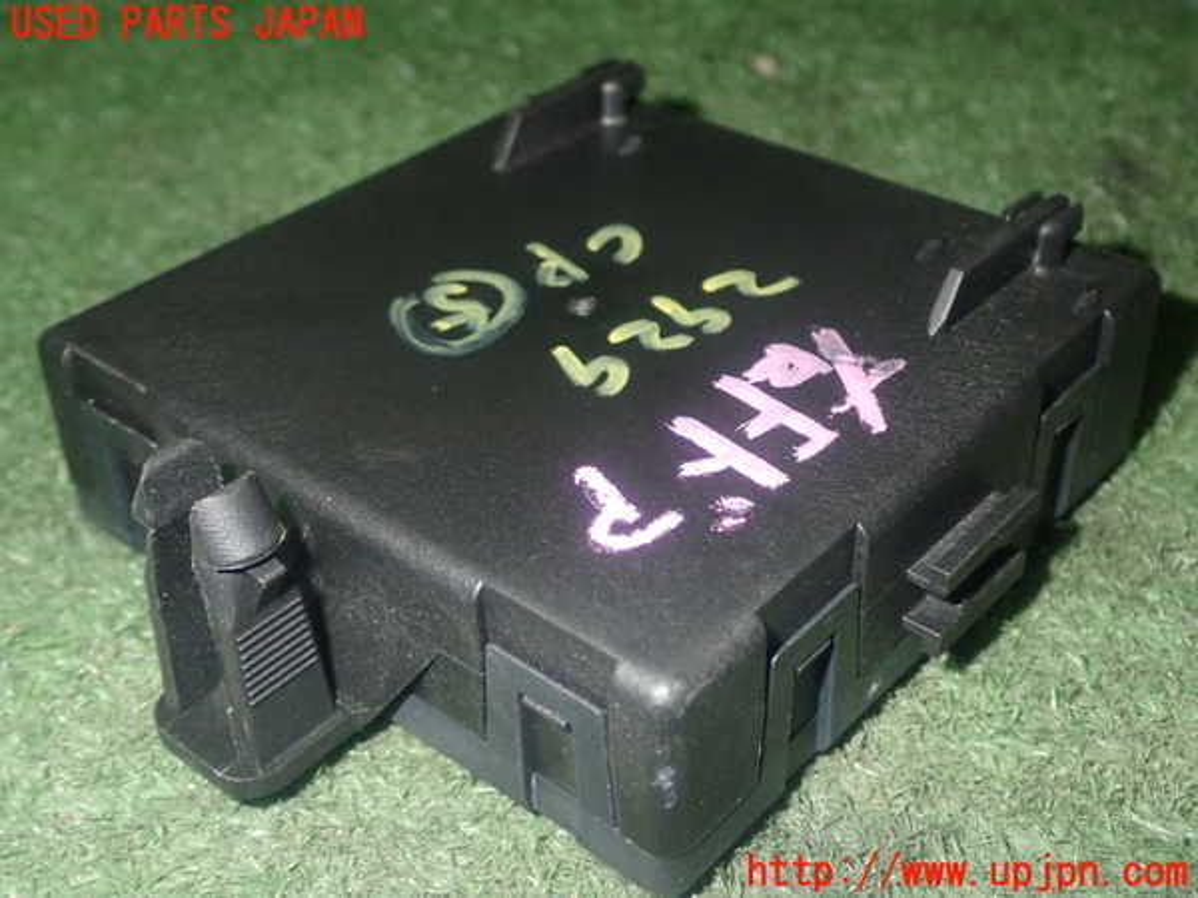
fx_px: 1627
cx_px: 599
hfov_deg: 40.4
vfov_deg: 30.9
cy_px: 449
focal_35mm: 47
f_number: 9
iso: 800
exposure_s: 1/50
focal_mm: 8.4
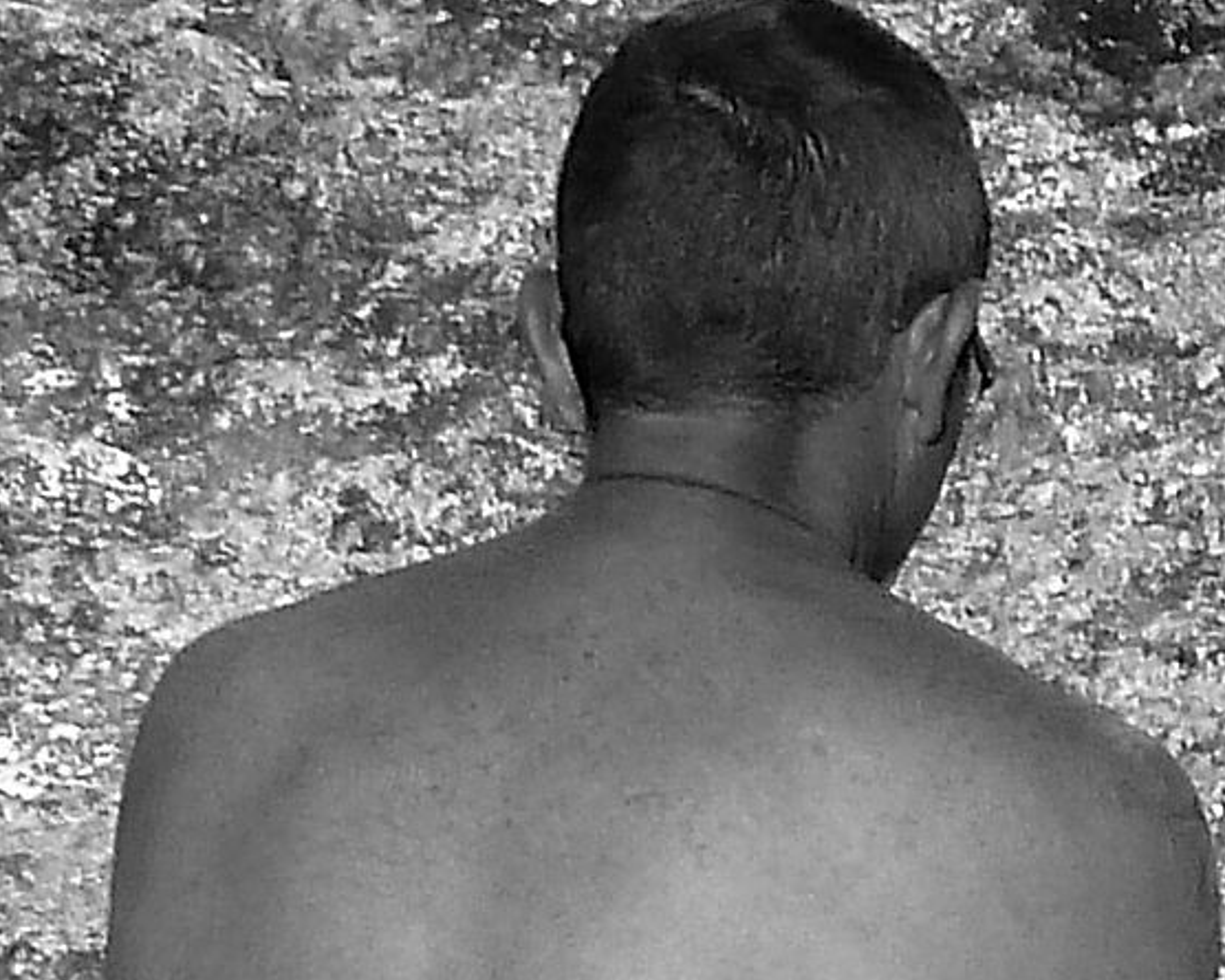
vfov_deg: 0.8
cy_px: 1185
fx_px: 71689
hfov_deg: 1.0
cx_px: 383
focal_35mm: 1977
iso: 80
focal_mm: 49.2
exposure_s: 1/400
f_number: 4.9
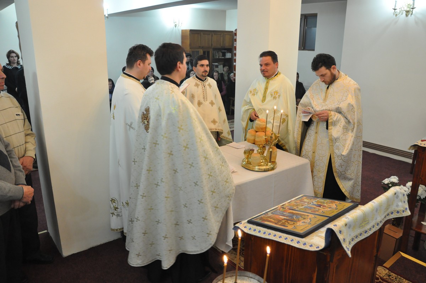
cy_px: 142
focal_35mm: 27
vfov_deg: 47.8
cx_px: 213
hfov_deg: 67.4
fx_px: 319
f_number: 5
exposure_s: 1/40
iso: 1600
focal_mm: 18
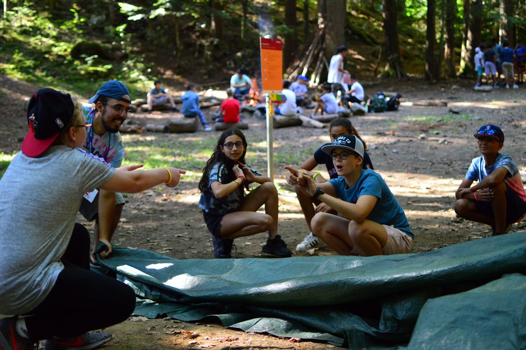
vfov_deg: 25.7
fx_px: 766
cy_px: 175
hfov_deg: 37.9
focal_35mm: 52
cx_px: 263
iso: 1600
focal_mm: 35
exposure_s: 1/800
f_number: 1.8
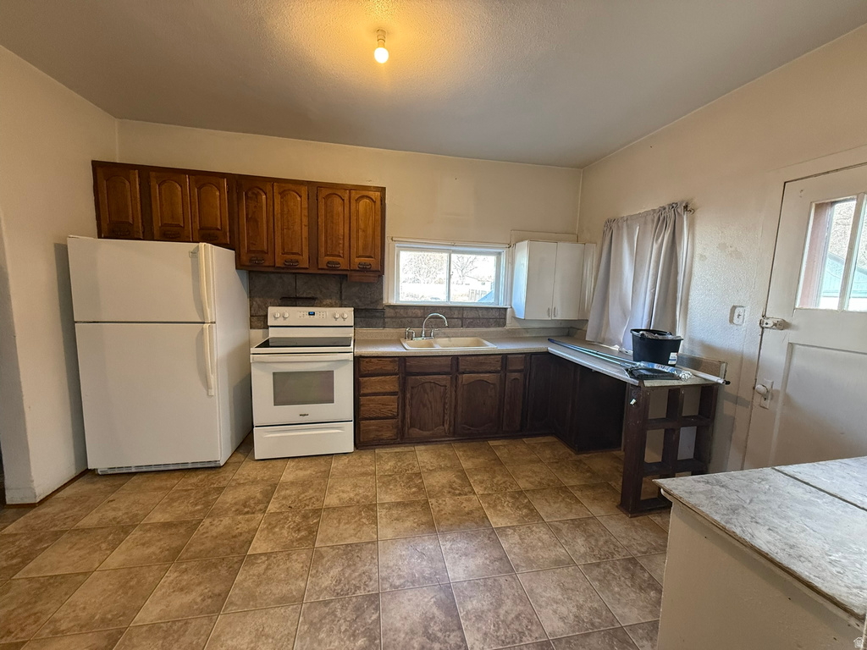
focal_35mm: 14
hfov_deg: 102.1
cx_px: 434
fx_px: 351
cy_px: 325
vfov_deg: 85.7
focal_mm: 2.22
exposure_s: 1/120
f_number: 2.2
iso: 400
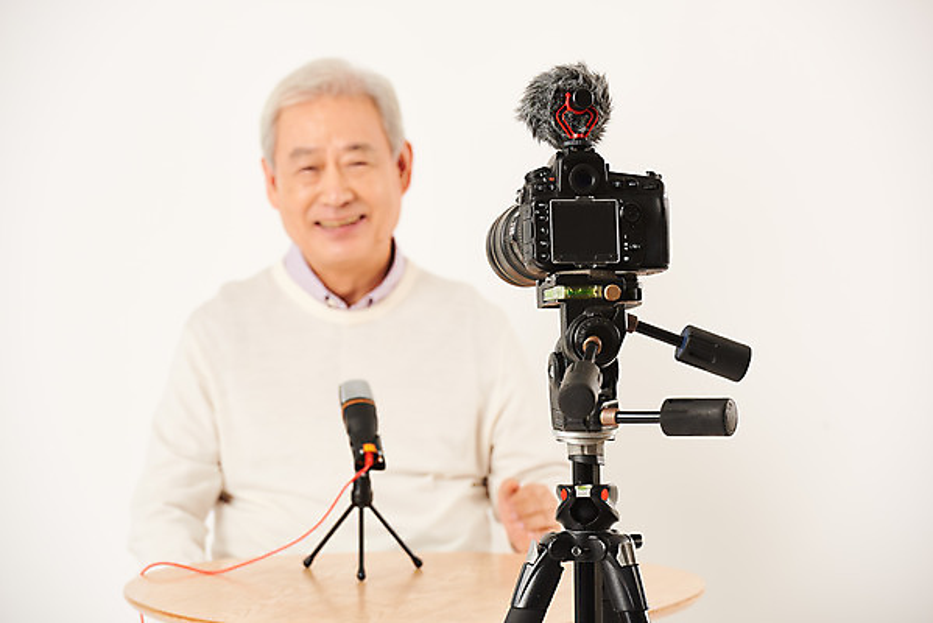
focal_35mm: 200
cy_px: 312
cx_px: 466
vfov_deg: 6.9
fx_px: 5186
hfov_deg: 10.3
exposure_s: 1/125
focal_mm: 200
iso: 100
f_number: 7.1
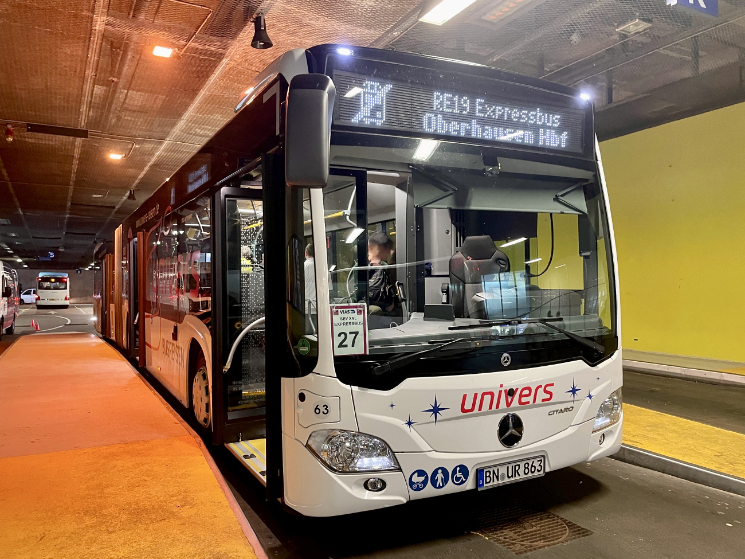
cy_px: 280
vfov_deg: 53.1
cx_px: 372
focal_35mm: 26
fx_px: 560
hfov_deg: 67.3
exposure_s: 1/50
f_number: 1.6
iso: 400
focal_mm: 4.2
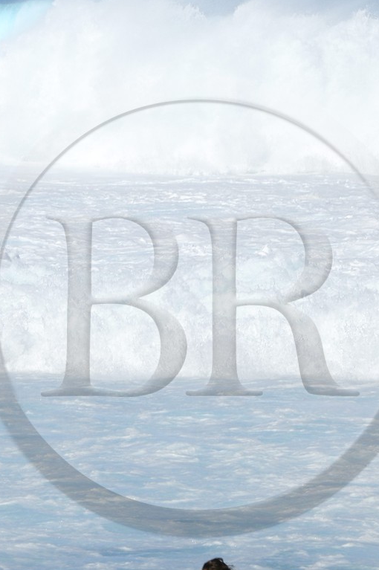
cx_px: 198
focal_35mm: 417
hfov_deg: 3.3
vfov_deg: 4.9
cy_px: 305
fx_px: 6597
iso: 200
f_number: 18
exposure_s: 1/250
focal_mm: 200
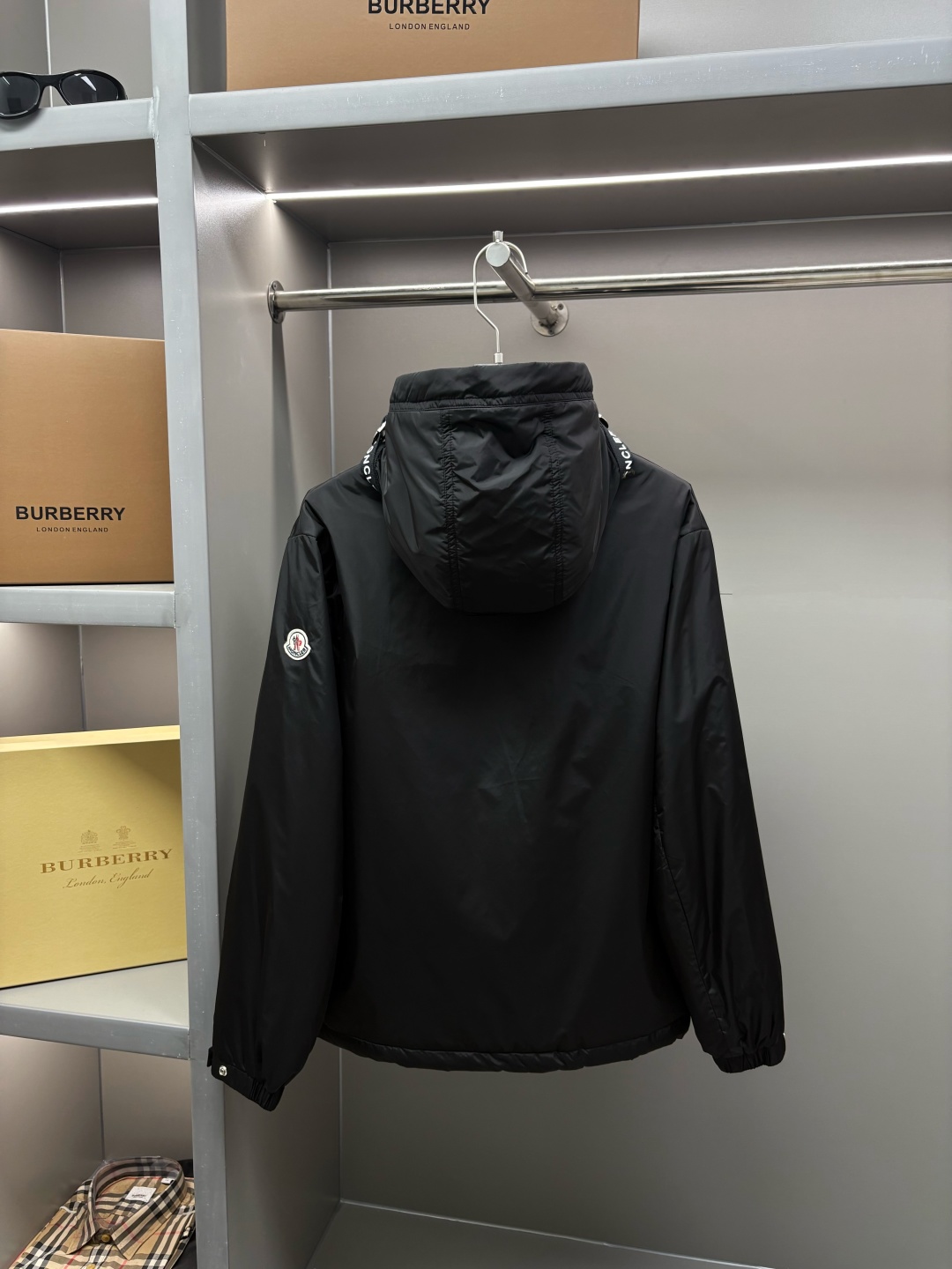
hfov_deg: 53.1
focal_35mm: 26
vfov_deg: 67.3
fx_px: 953
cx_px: 476
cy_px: 634
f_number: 1.6
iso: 80
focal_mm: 5.96
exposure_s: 1/122
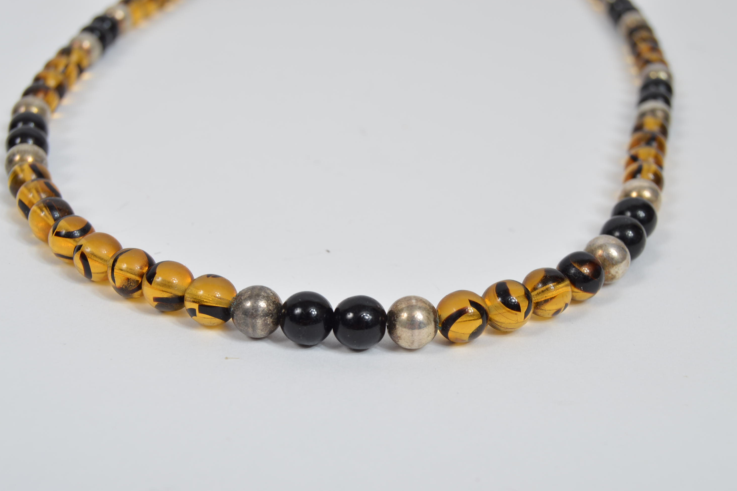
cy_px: 249
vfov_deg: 23.4
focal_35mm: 58
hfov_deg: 34.5
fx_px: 1187
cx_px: 368
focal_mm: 38
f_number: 9
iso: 100
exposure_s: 1/125
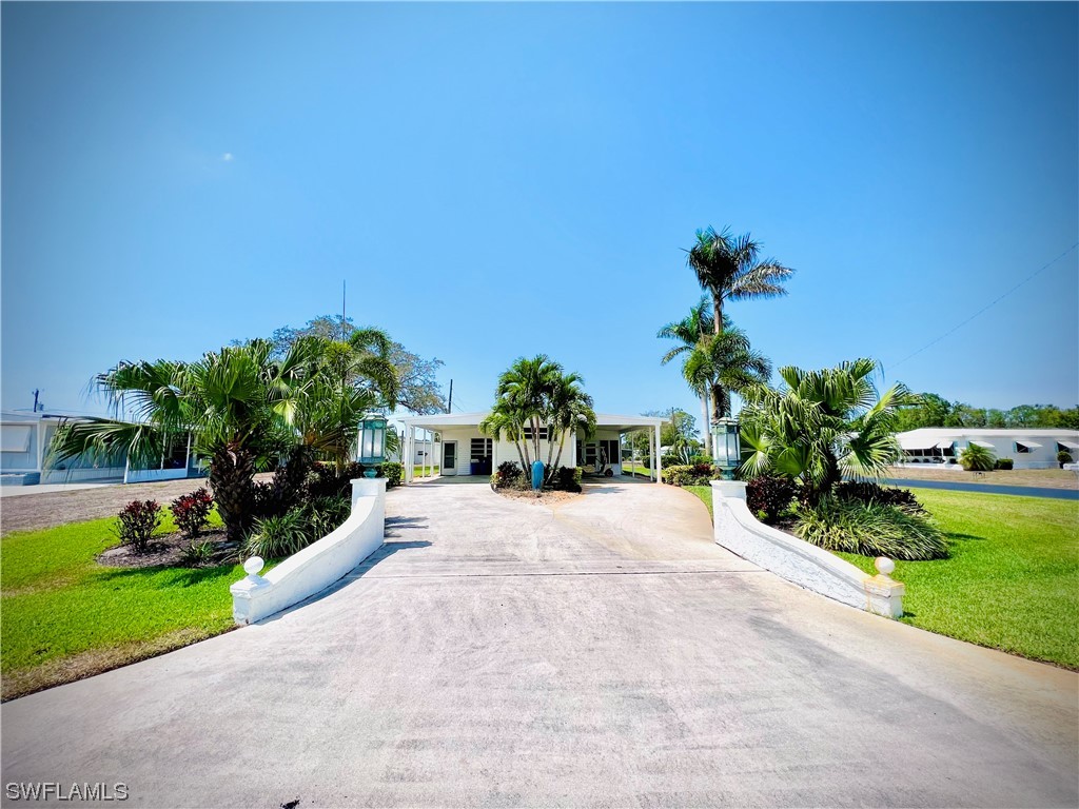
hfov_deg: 106.2
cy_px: 404
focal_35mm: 13
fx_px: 405
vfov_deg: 89.9
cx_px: 540
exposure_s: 1/4065
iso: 40
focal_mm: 1.57
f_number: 1.8
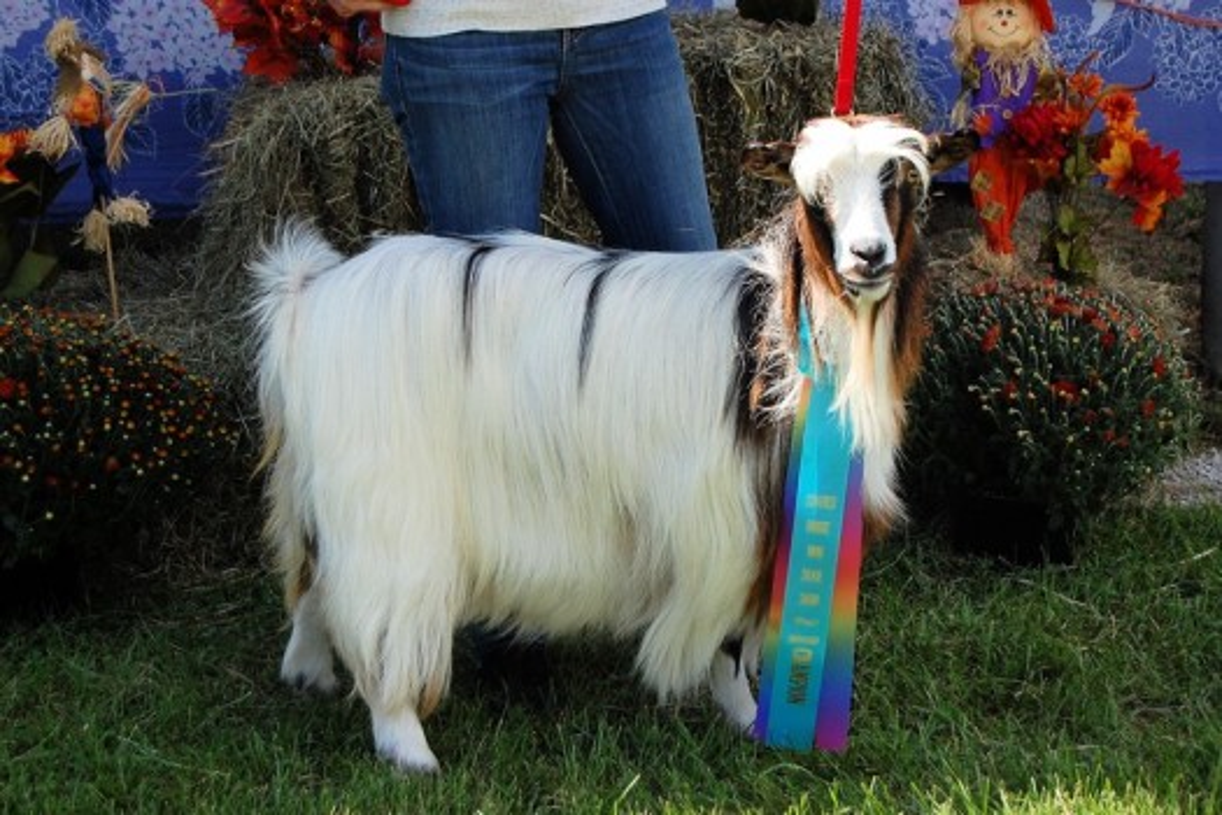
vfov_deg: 18.9
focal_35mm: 72
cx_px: 611
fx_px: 2444
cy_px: 408
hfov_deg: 28.1
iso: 400
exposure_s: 1/1000
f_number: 5.6
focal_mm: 48
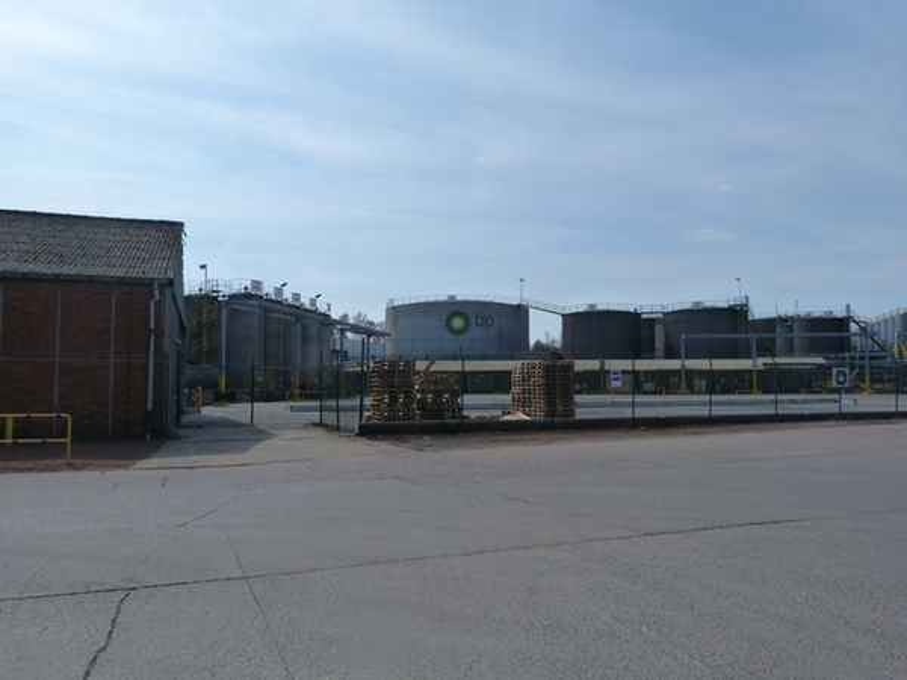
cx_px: 454
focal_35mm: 25
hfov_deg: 69.4
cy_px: 340
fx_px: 655
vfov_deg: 54.9
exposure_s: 1/640
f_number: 5.6
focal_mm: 4.5
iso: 125
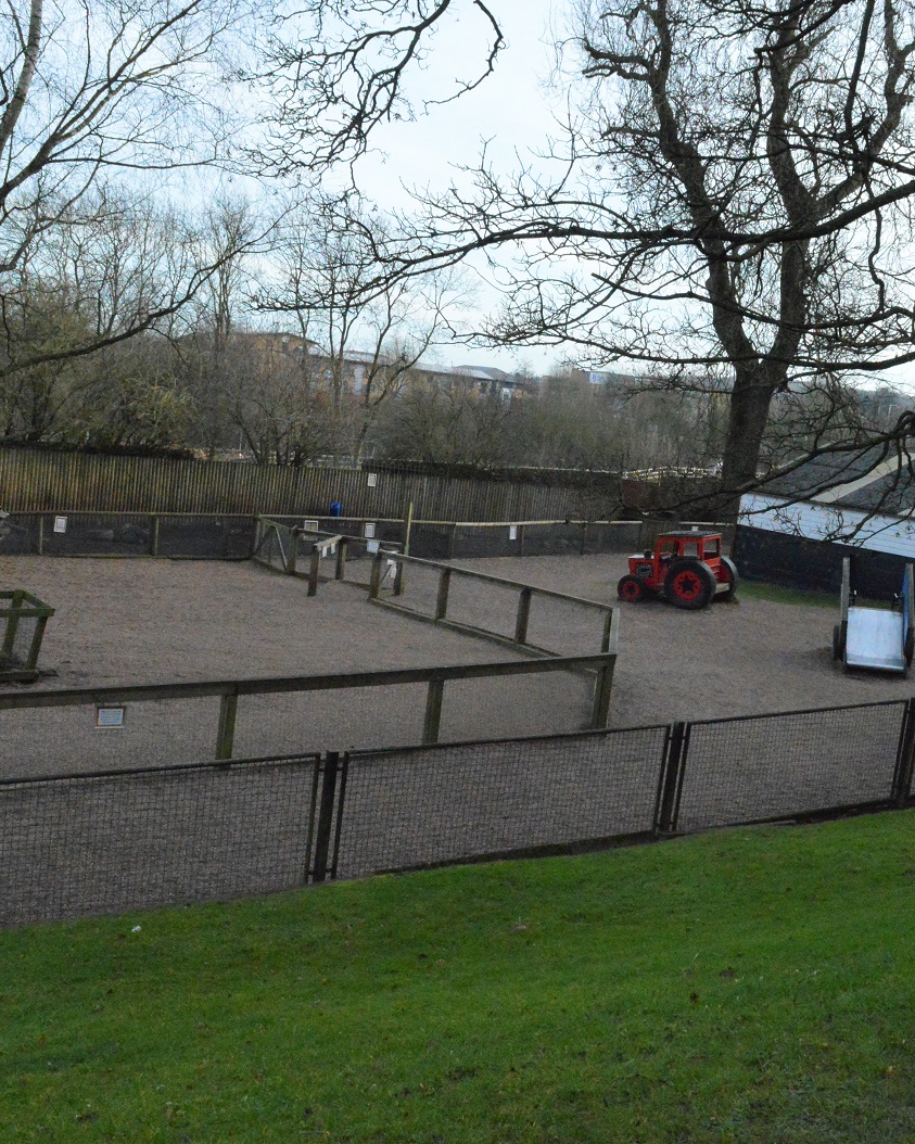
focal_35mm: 39
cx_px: 541
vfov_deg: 46.8
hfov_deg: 38.1
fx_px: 1320
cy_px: 565
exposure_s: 1/2000
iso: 6400
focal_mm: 18
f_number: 13
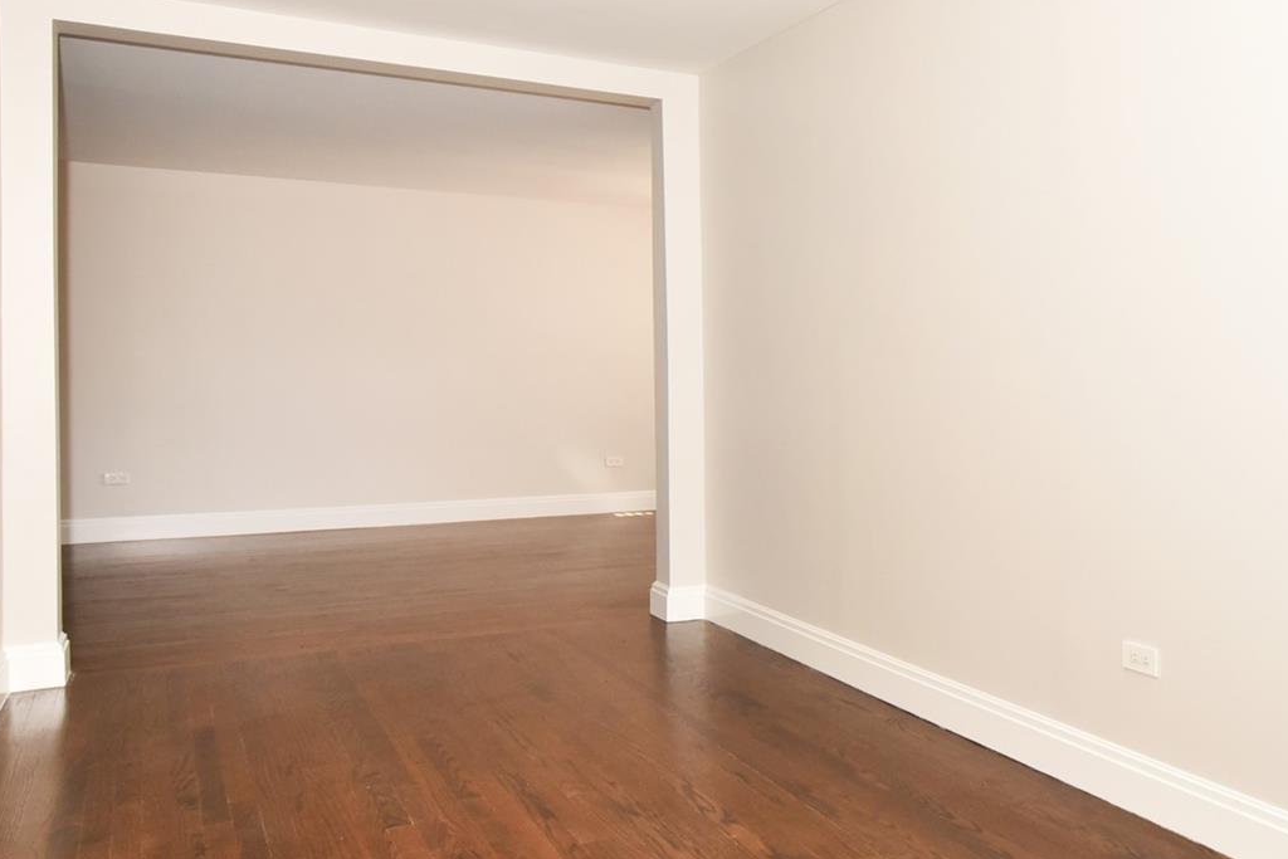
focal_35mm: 30
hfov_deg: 60.9
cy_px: 332
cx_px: 819
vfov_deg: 43.3
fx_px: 1073
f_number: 10
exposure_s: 1/40
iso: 1600
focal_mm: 15
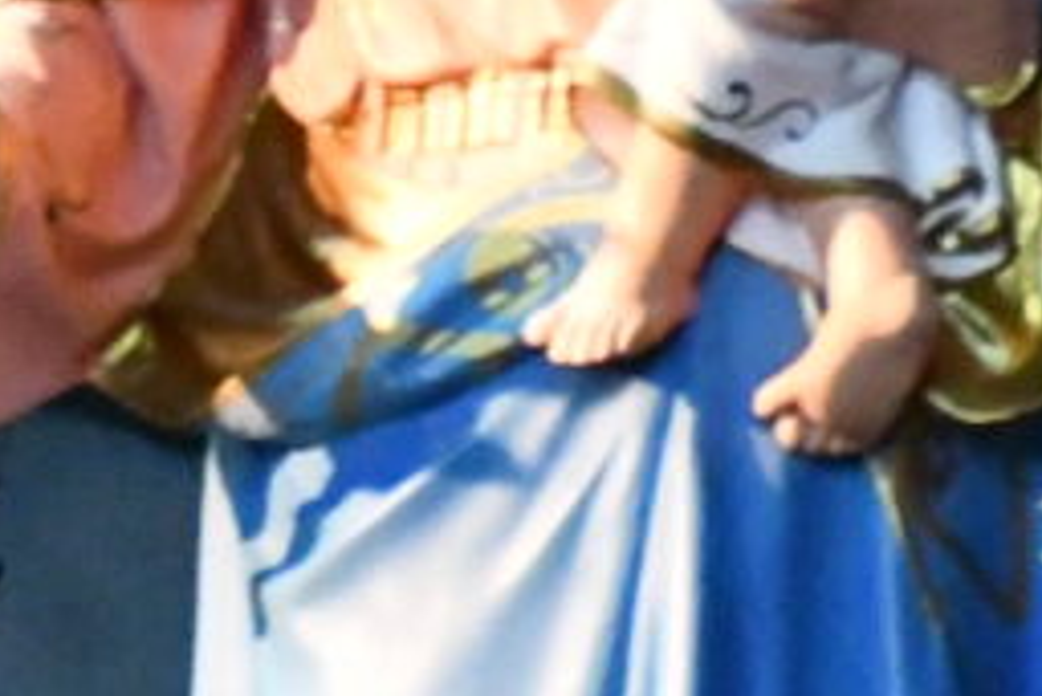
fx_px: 30871
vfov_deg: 1.3
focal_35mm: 1066
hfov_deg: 1.9
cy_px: 537
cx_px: 179
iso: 12800
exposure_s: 1/100
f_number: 5.3
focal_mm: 95
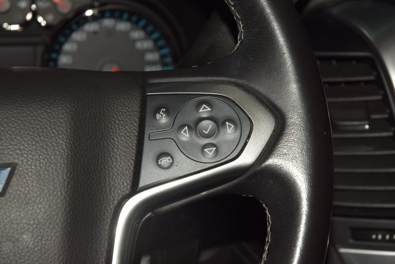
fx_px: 1152
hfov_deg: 19.5
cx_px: 198
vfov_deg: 13.0
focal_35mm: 105
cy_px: 132
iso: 100
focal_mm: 70
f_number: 8
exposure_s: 1/125
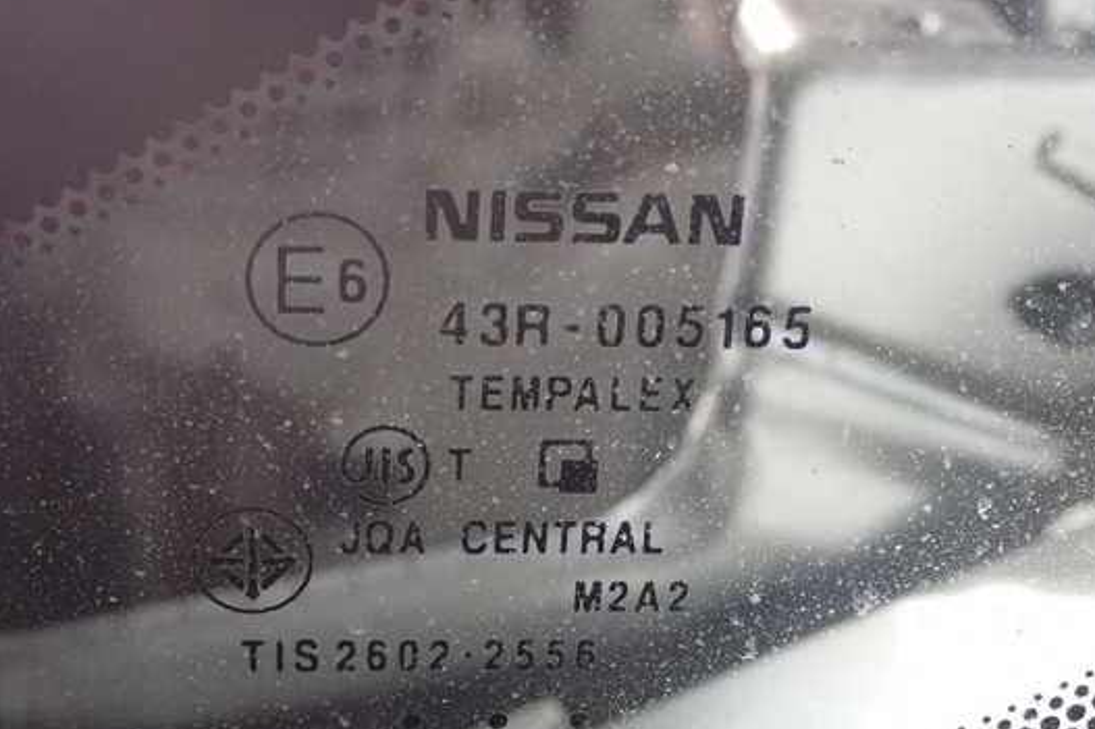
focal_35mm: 64
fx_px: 1946
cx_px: 551
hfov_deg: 31.4
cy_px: 399
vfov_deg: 21.2
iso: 250
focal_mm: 9.65
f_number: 3.3
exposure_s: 1/50
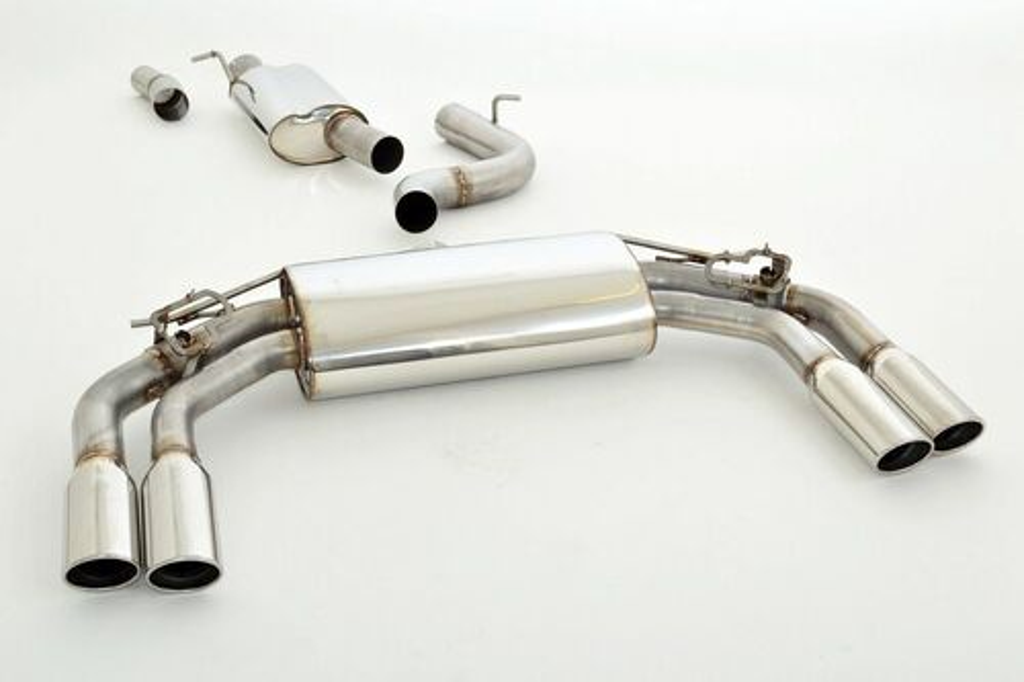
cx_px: 512
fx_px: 1493
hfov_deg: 37.9
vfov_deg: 25.7
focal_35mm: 52
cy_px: 341
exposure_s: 1/200
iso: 200
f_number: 10
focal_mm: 35
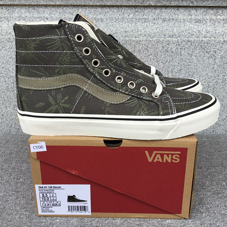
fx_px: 275
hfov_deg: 44.9
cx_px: 117
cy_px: 114
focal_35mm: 37
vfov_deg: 44.9
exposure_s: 1/175
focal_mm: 3.3
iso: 25
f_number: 2.4
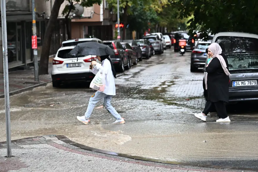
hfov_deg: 19.5
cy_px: 86
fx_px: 752
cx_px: 129
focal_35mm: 105
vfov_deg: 13.0
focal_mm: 70
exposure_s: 1/500
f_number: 3.2
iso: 1250
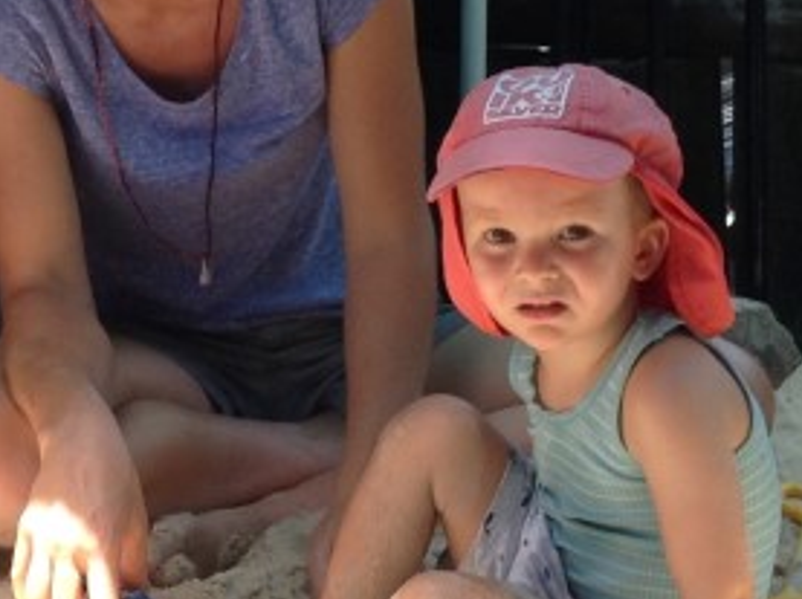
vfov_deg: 12.0
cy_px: 62
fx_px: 2823
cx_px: 87
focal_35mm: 122
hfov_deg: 16.0
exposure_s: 1/189
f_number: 2.4
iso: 25
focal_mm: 3.3
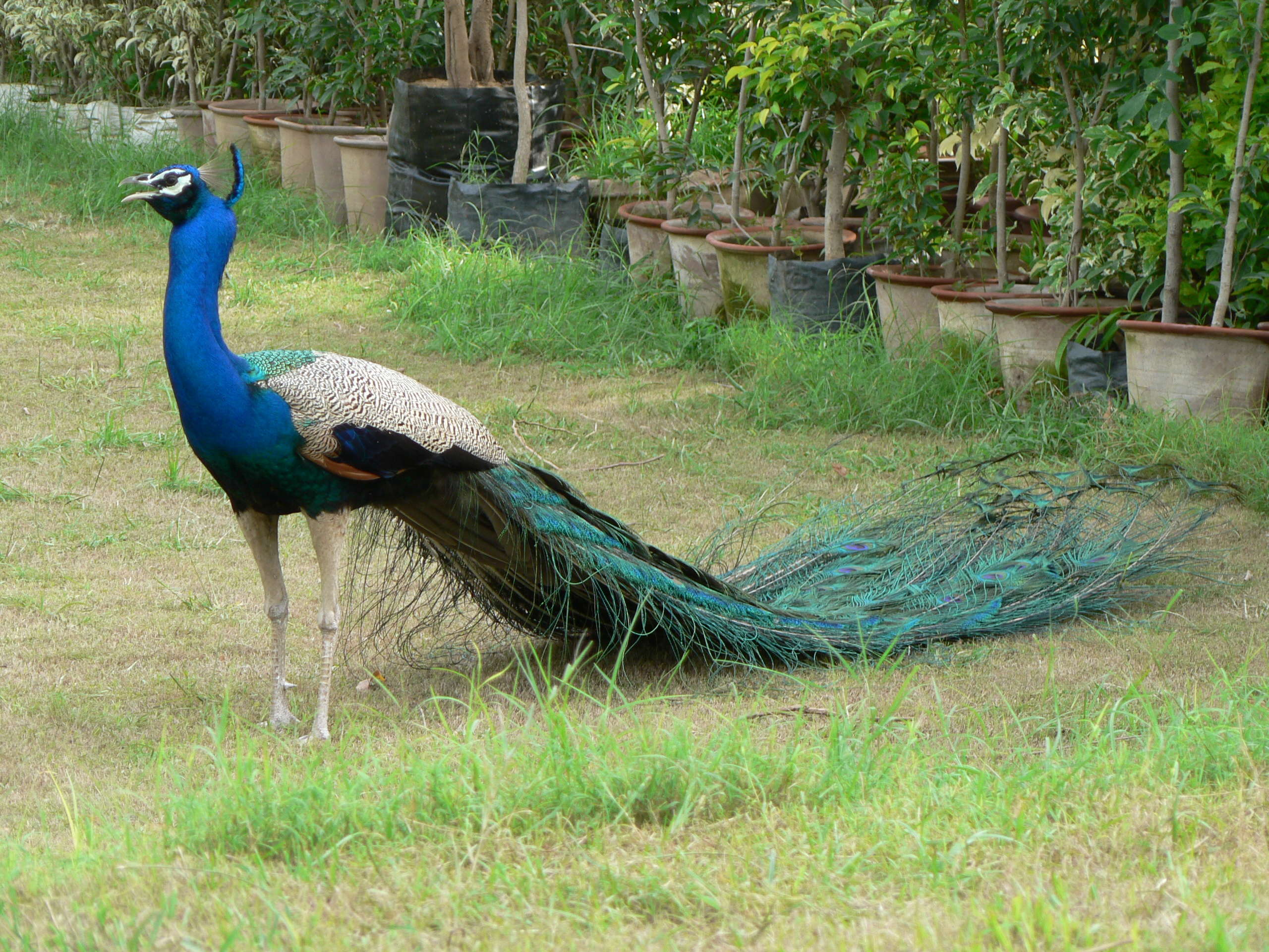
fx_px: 6269
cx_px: 634
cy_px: 476
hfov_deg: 11.6
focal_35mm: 171
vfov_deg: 8.7
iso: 80
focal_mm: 28.6
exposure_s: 1/100
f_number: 3.3
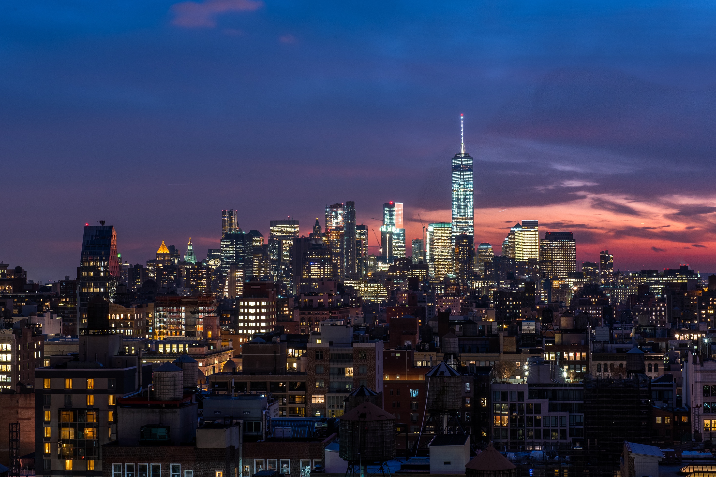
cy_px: 240
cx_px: 357
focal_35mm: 71
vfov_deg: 19.2
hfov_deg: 28.5
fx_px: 1412
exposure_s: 4
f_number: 16
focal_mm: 70
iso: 400
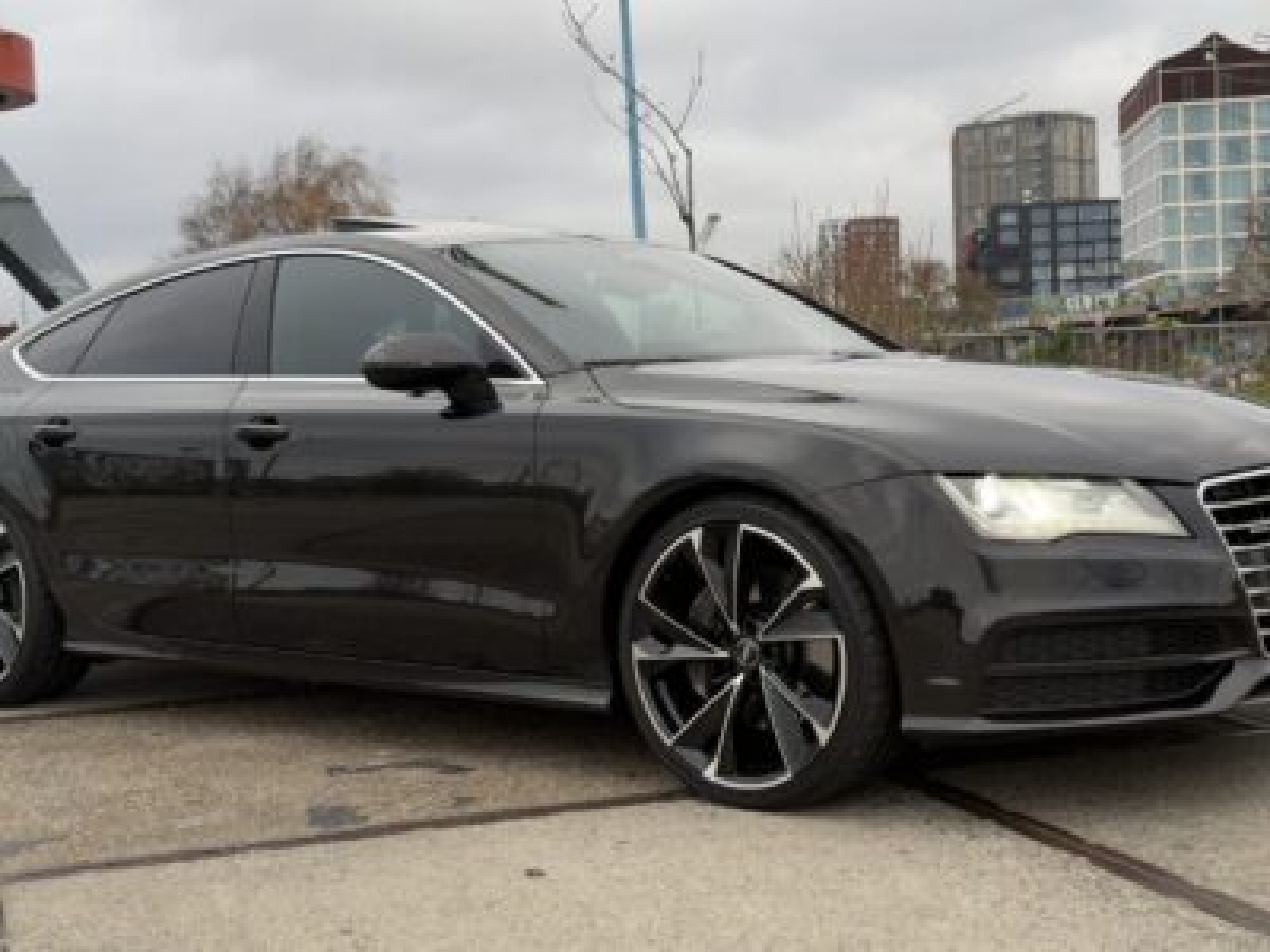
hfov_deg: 46.8
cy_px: 476
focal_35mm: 40
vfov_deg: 36.0
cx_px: 635
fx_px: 1468
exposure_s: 1/280
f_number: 1.78
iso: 64
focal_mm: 6.76
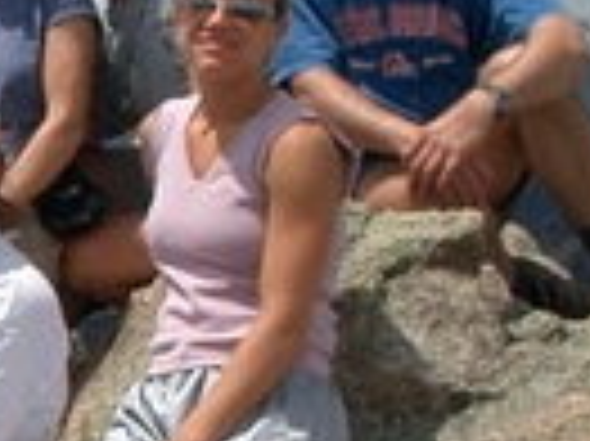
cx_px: -356
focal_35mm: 171
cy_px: 243
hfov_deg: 11.0
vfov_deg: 8.7
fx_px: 2912
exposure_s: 1/800
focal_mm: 5.8
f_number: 4.3
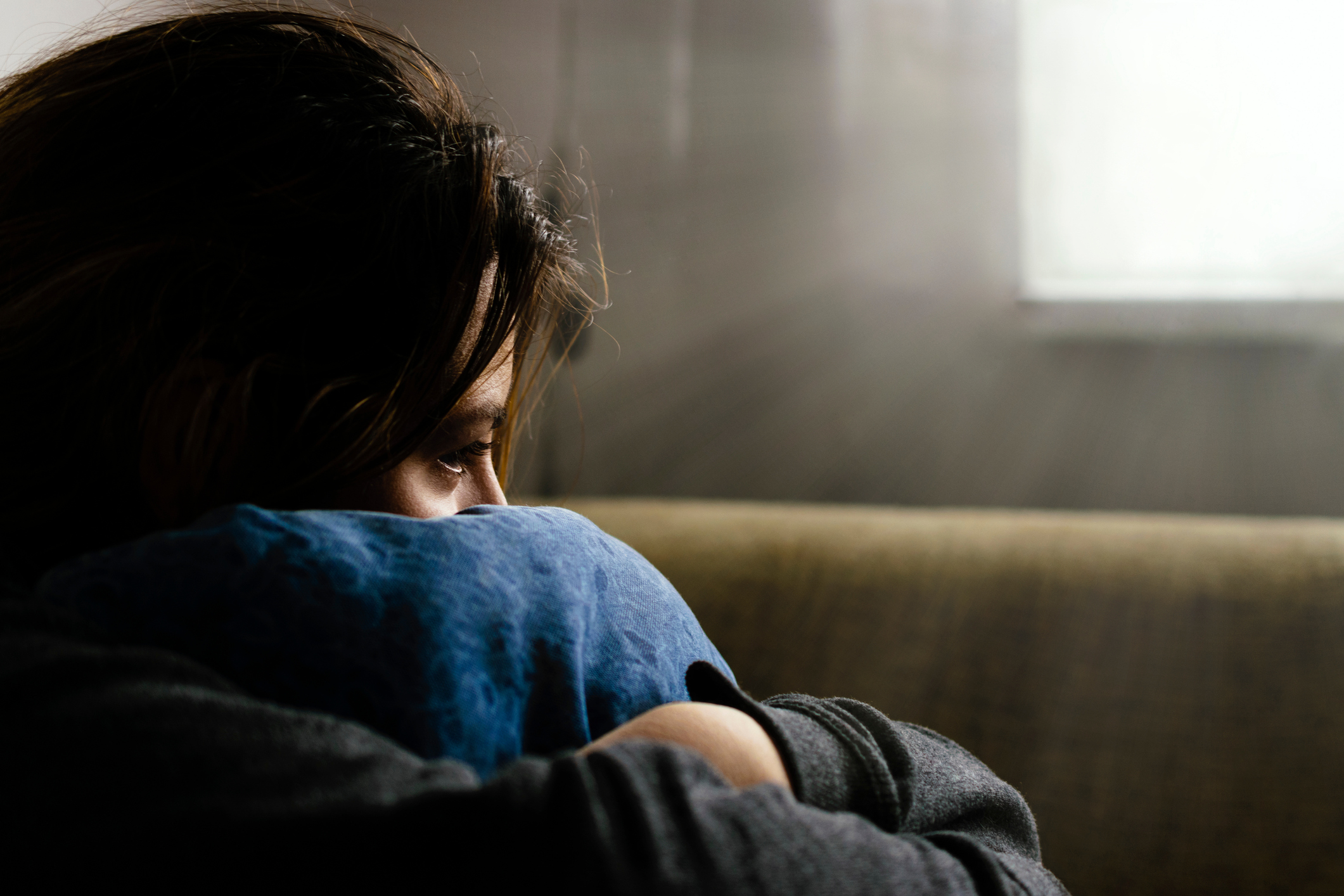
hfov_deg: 33.4
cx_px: 672
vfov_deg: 22.6
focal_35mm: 60
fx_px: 2240
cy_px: 448
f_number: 2.8
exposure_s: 1/50
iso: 200
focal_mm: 40
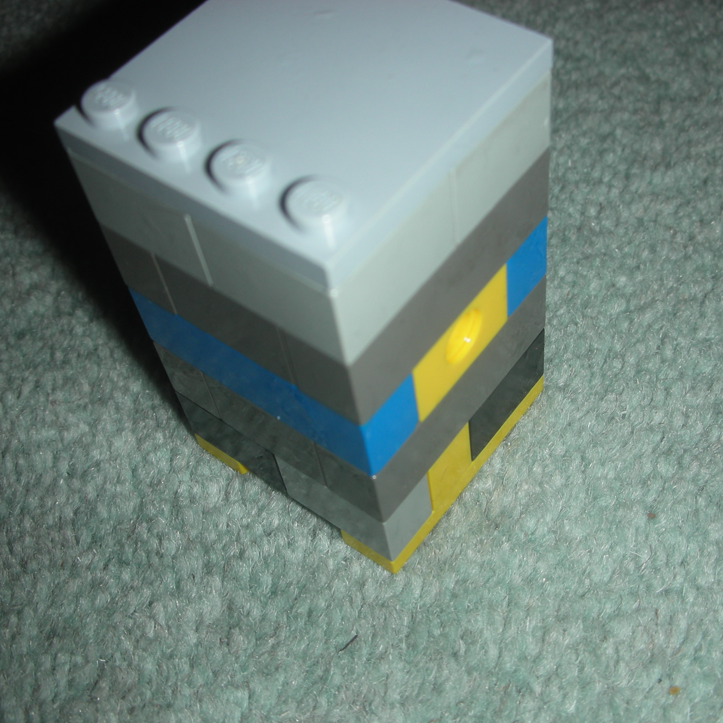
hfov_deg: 40.0
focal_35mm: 42
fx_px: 992
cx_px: 390
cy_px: 367
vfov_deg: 40.0
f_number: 8.5
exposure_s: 1/60.1
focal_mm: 5.8
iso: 50
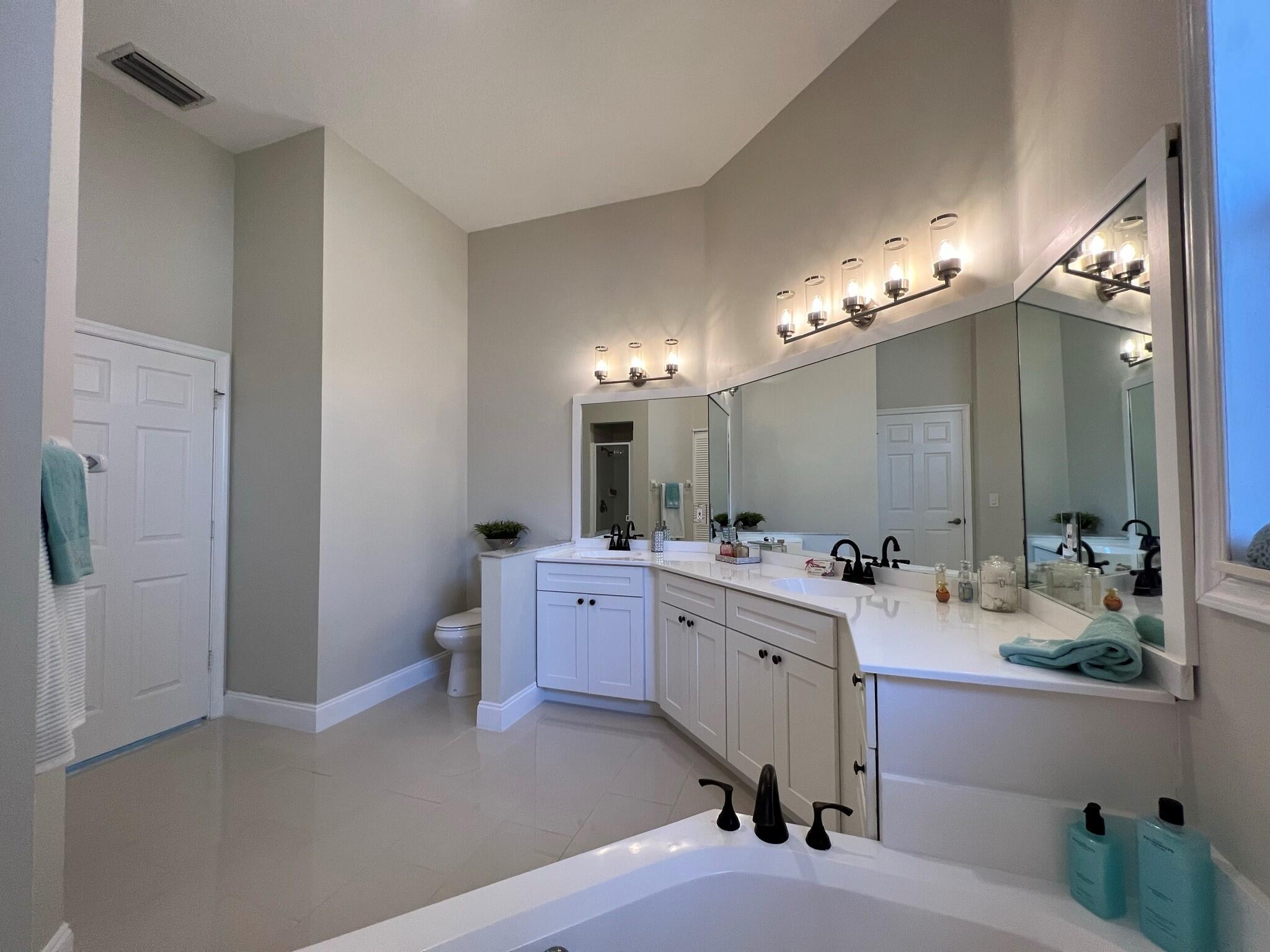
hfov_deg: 106.2
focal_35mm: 13
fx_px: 477
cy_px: 476
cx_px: 635
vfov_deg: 89.9
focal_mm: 1.57
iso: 125
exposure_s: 1/120
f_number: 1.8
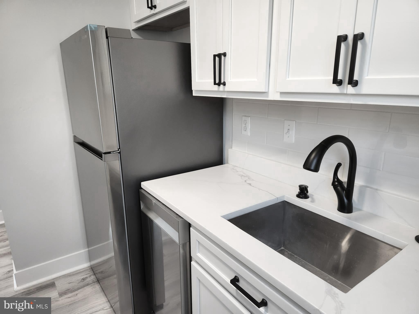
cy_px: 157
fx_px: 278
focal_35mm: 23
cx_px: 210
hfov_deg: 73.9
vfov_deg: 58.9
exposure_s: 1/120
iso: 125
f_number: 1.8
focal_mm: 5.4
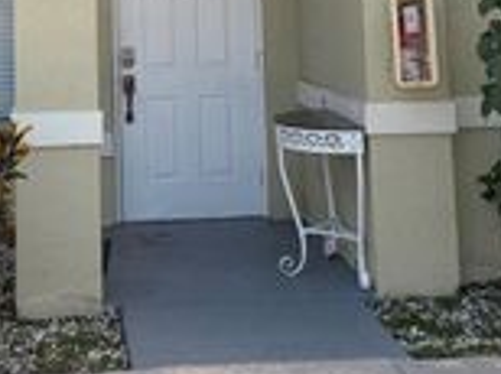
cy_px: -89
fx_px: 1127
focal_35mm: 78
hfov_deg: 24.9
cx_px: 153
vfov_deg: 17.8
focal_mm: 6.76
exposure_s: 1/3584
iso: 100
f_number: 1.78
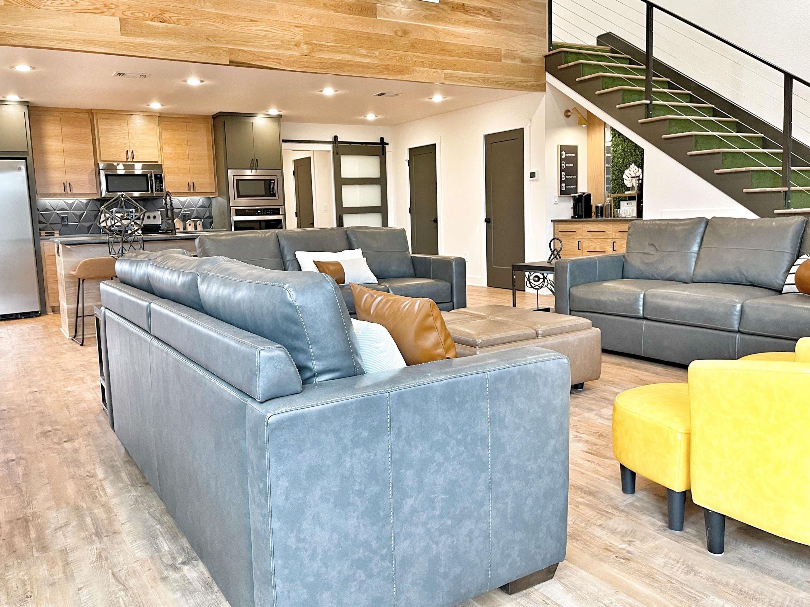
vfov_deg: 49.7
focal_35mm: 28
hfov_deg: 63.4
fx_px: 655
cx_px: 385
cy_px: 293
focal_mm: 5.1
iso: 160
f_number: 1.6
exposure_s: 1/60
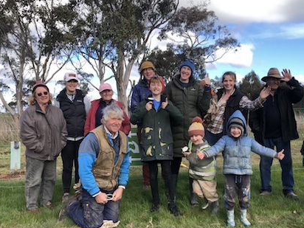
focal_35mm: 34
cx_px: 177
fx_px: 299
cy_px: 133
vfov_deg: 41.7
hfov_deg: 53.7
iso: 20
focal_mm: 3.99
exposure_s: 1/666
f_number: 1.8
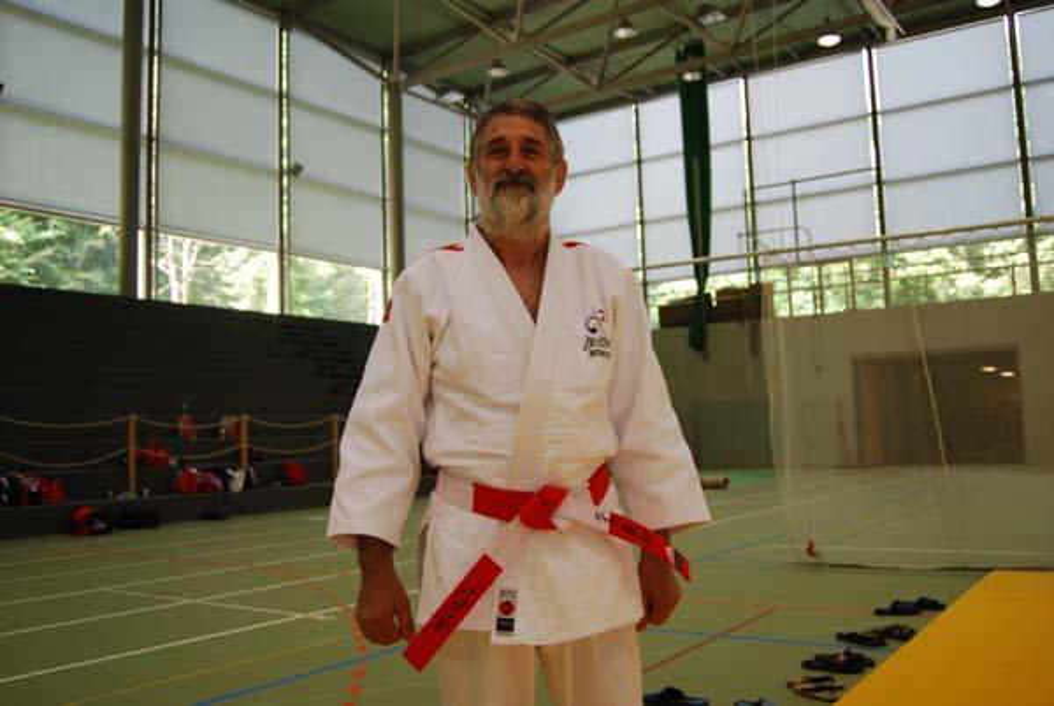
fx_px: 968
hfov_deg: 57.2
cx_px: 527
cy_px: 353
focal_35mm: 33
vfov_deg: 40.1
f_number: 3.8
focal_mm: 22
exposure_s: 1/50
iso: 200
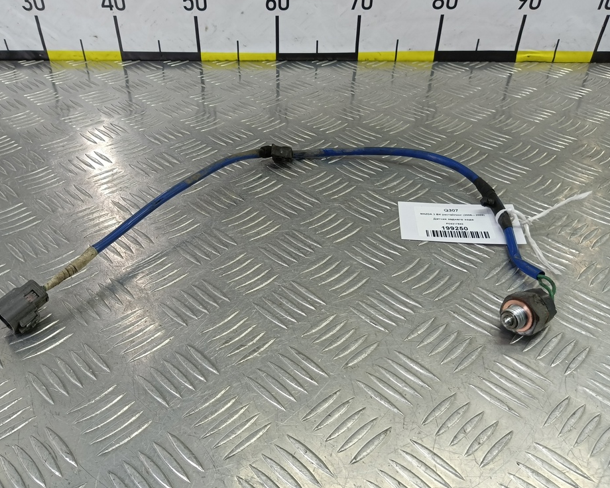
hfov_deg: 67.9
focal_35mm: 25
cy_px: 238
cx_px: 274
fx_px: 451
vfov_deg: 56.8
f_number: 1.6
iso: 104
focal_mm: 4.11
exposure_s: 1/50
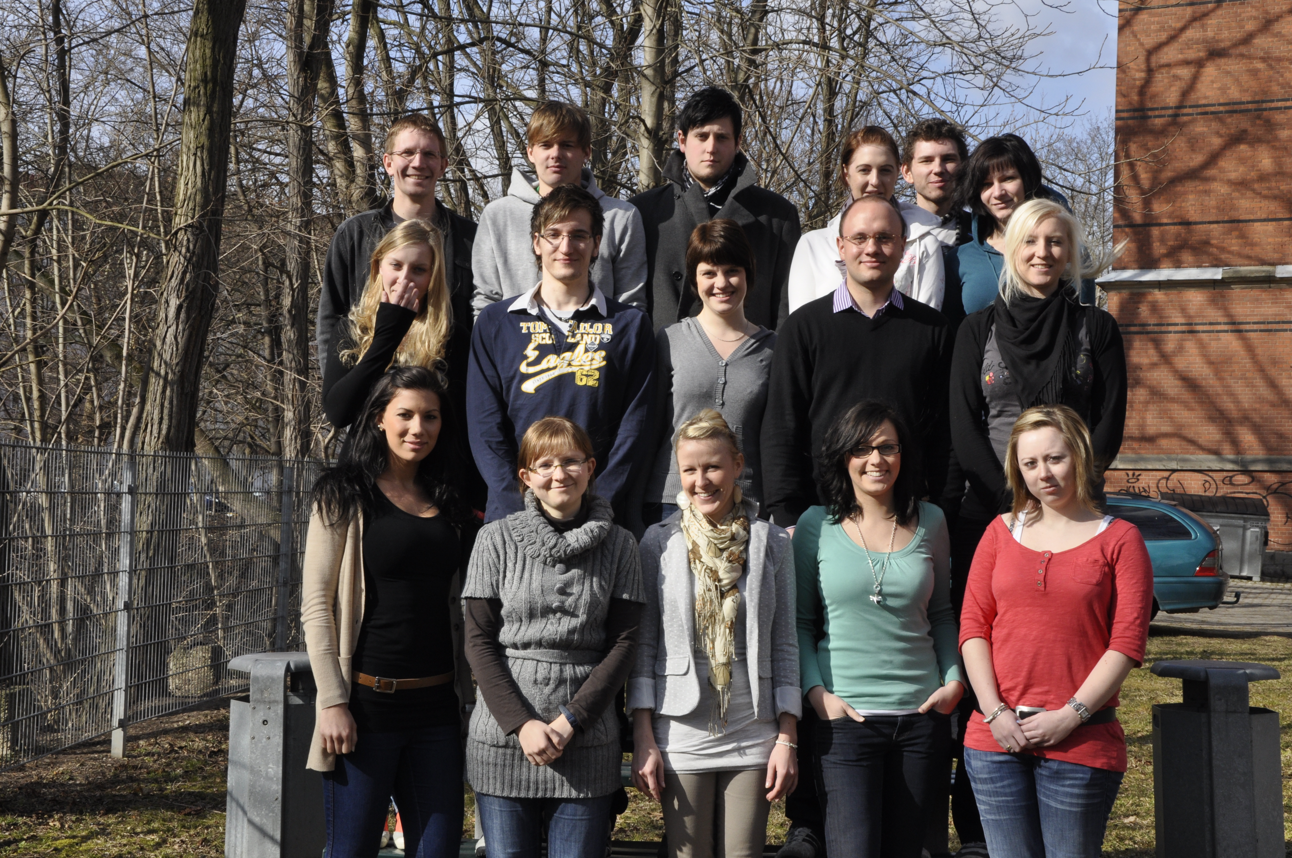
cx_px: 646
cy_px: 429
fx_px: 2043
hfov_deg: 35.1
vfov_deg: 23.7
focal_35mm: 57
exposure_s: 1/200
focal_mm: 38
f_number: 18
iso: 400
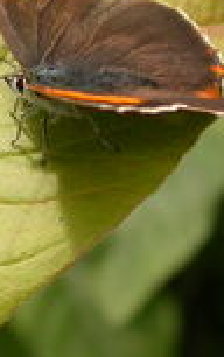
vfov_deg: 9.0
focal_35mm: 232
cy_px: 99
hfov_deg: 5.7
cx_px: 18
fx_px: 2260
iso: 100
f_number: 3.4
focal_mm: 15.5
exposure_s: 1/267
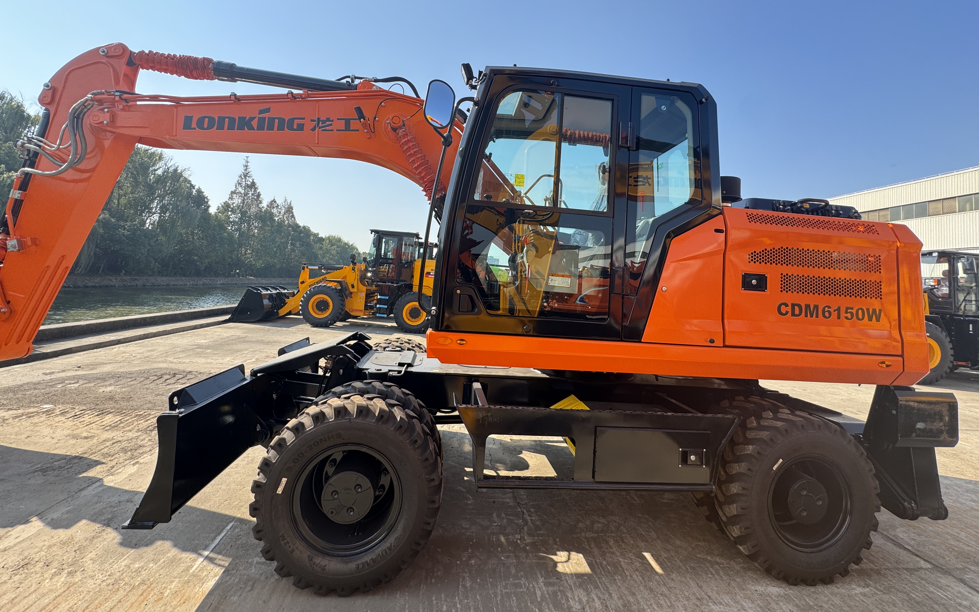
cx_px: 488
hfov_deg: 101.5
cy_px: 250
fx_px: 400
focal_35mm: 15
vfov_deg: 74.1
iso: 40
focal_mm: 2.22
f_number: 2.2
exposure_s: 1/569
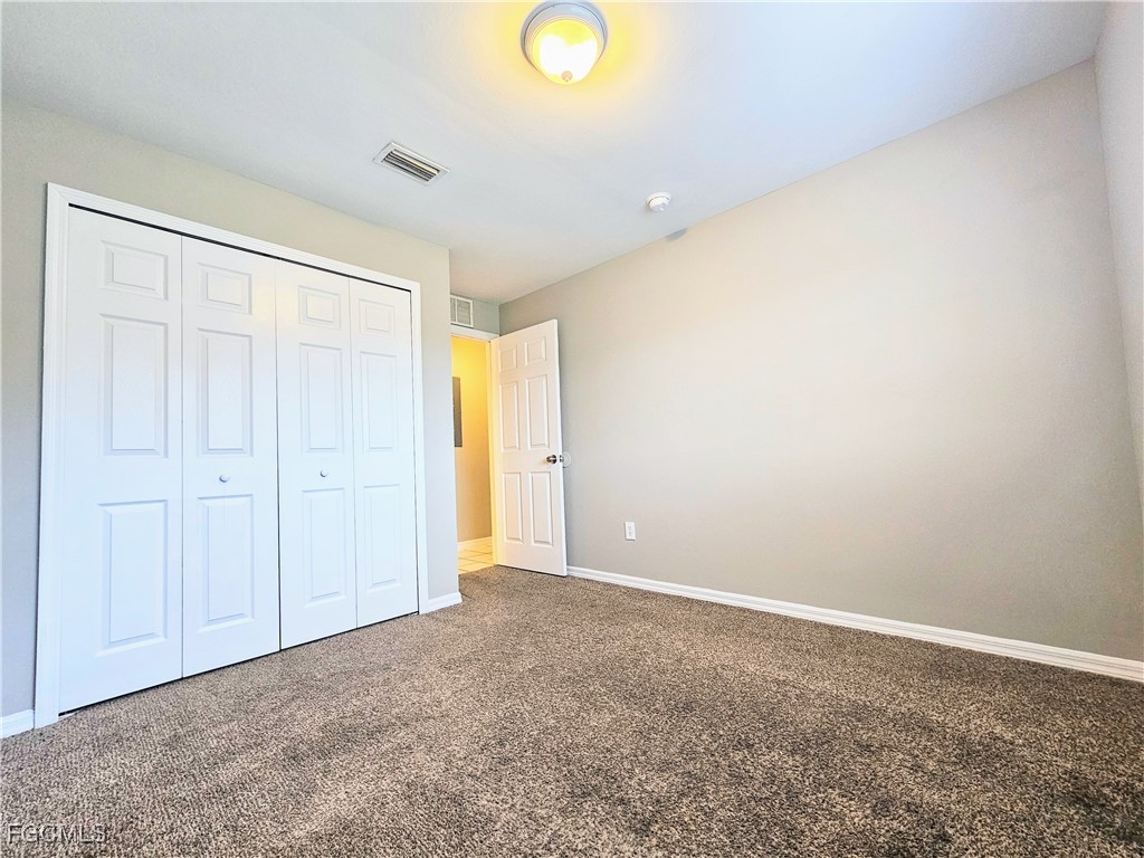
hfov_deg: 106.2
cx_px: 572
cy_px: 429
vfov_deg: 89.9
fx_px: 430
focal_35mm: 13
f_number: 2.2
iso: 200
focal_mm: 2.2
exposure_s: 1/60
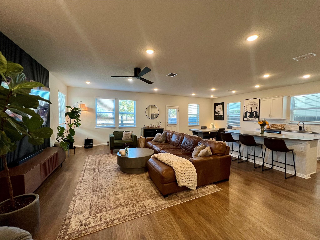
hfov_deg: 106.2
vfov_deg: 89.9
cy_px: 120
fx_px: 120
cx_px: 160
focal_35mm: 13
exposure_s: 1/120
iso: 160
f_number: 1.8
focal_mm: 1.57
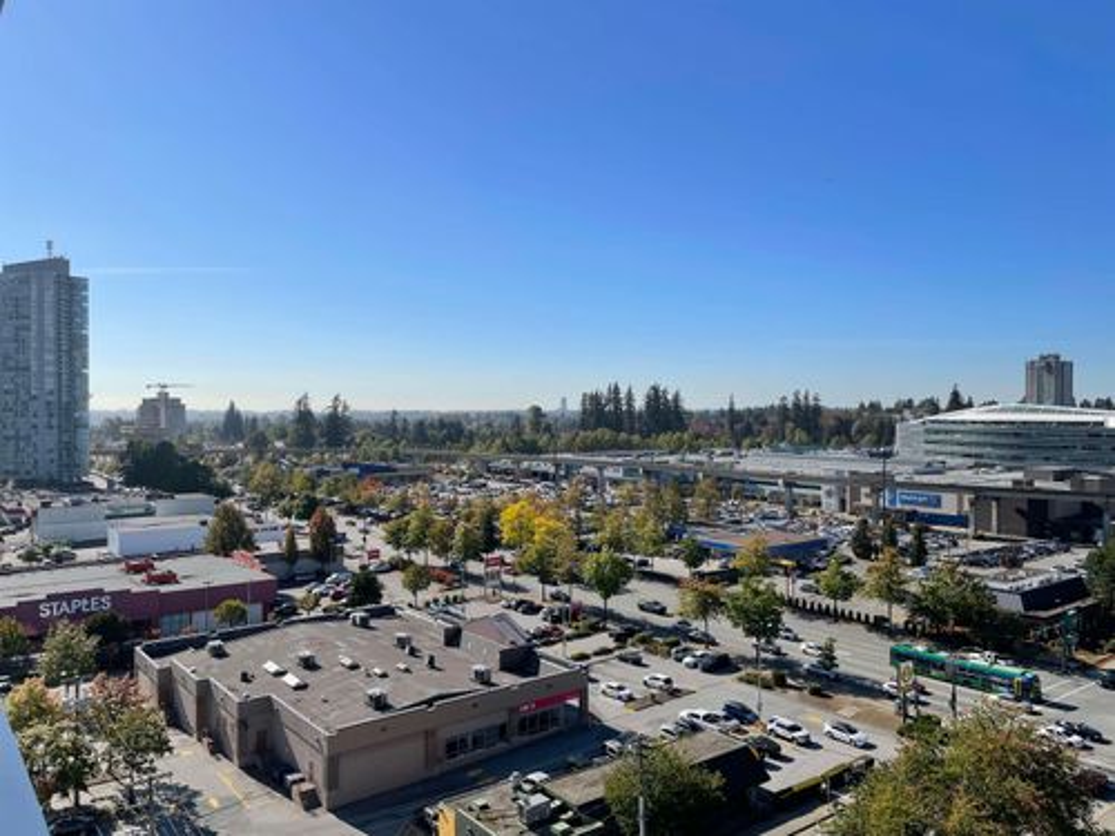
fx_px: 837
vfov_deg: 53.1
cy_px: 418
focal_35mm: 26
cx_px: 558
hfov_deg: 67.3
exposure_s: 1/5291
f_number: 1.6
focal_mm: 4.2
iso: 32
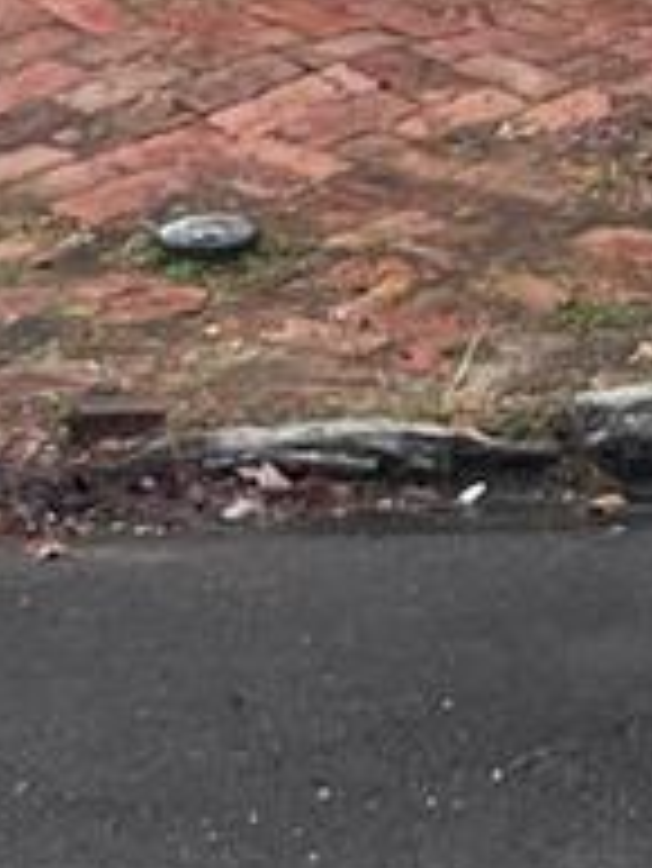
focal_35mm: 207
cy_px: -1767
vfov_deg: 8.1
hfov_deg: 7.0
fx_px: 5193
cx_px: 1174
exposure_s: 1/758
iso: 50
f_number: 1.5
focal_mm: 5.7
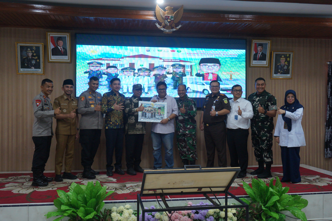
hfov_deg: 55.1
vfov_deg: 38.3
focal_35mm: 34
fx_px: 318
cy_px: 110
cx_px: 166
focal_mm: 23
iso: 1250
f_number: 5.6
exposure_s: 1/60
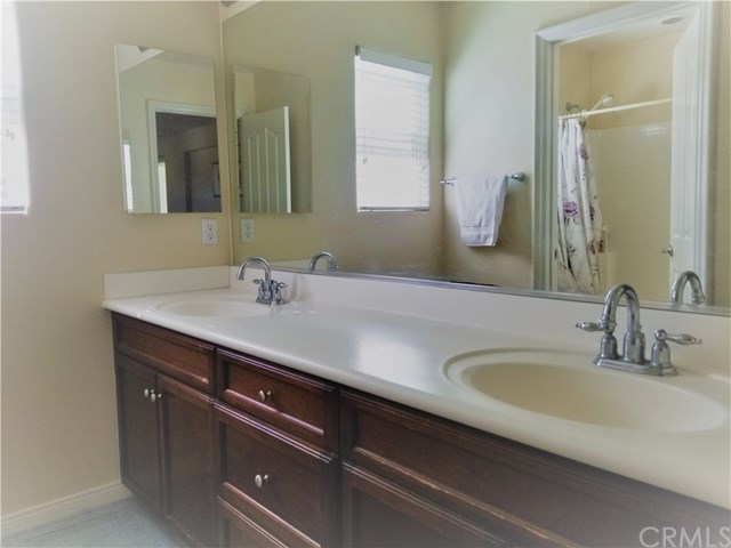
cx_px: 366
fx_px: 549
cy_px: 274
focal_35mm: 26
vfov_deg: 53.1
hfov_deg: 67.3
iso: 50
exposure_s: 1/149
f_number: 1.7
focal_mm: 4.25
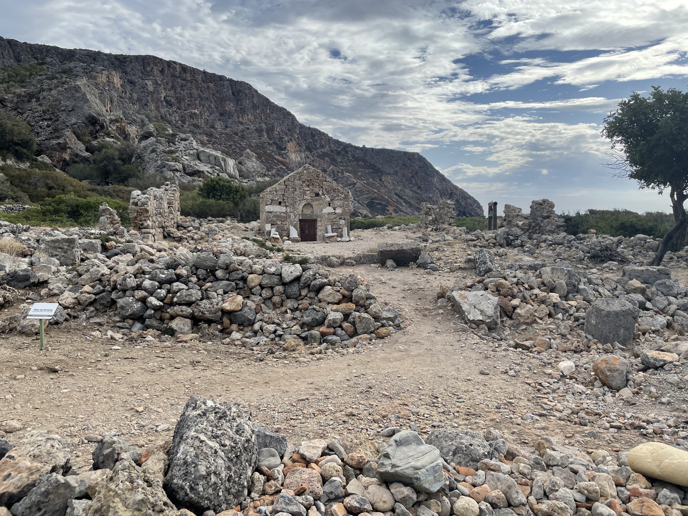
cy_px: 258
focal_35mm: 26
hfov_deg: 67.3
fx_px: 517
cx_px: 344
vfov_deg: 53.1
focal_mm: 4.2
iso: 32
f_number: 1.6
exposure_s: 1/3300
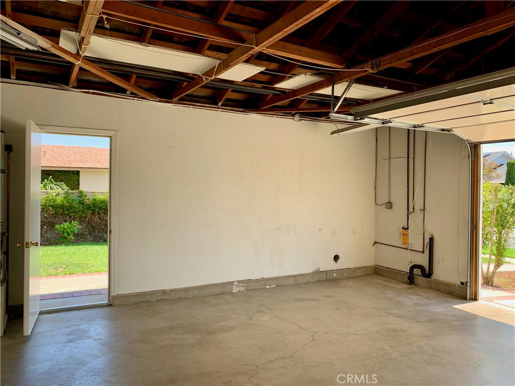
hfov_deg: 67.3
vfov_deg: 53.1
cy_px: 193
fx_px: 387
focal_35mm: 26
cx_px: 258
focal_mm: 4.25
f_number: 1.8
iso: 25
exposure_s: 1/305
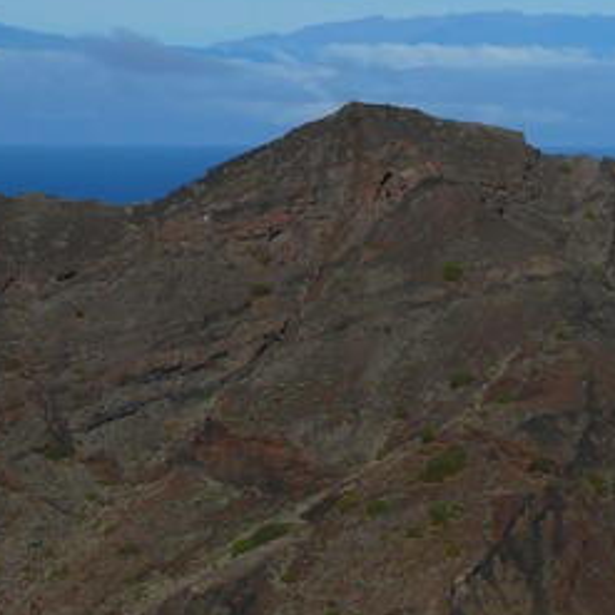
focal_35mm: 244
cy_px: 5
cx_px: 222
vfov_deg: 7.1
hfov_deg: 7.2
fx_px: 4904
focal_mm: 19.2
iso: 100
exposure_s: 1/400
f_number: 5.6
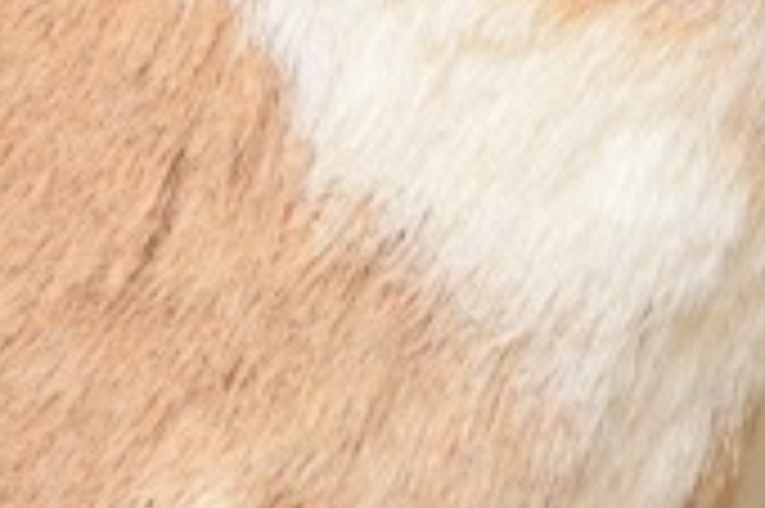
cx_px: 477
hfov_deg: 4.3
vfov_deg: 2.8
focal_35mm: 485
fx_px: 10295
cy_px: -978
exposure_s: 1/100
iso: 800
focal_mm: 55
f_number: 5.6
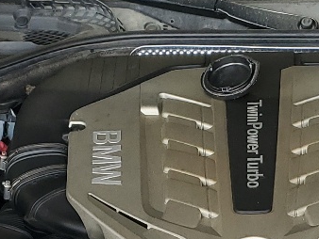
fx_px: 1134
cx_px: 277
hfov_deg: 15.8
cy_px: 343
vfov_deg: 11.6
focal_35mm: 123
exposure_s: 1/250
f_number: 1.5
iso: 50
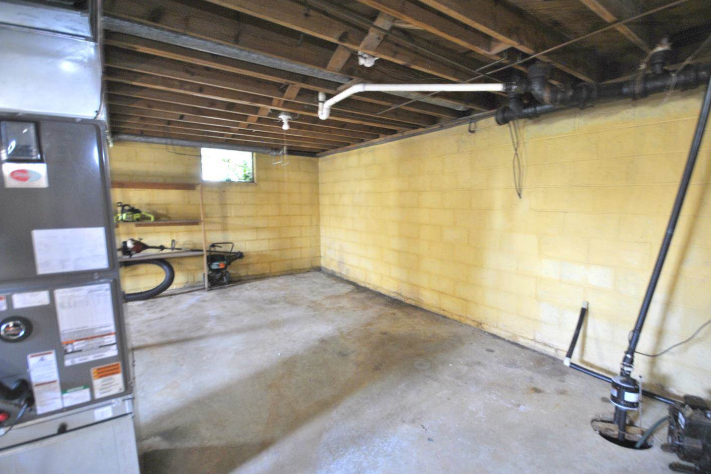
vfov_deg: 73.7
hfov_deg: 96.6
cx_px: 377
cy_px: 243
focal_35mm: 16
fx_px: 316
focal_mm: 10
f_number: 4
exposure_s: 1/10
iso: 400
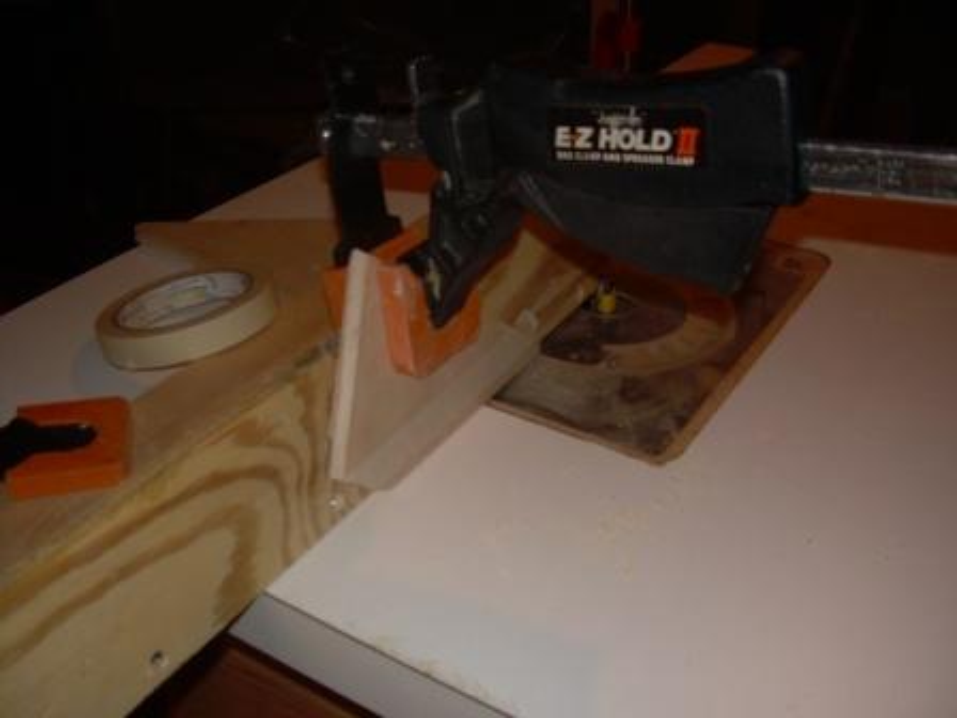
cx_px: 478
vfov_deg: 37.7
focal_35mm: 38
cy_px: 359
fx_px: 1051
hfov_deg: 49.0
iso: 50
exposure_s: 1/60
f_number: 2.8
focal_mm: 6.3
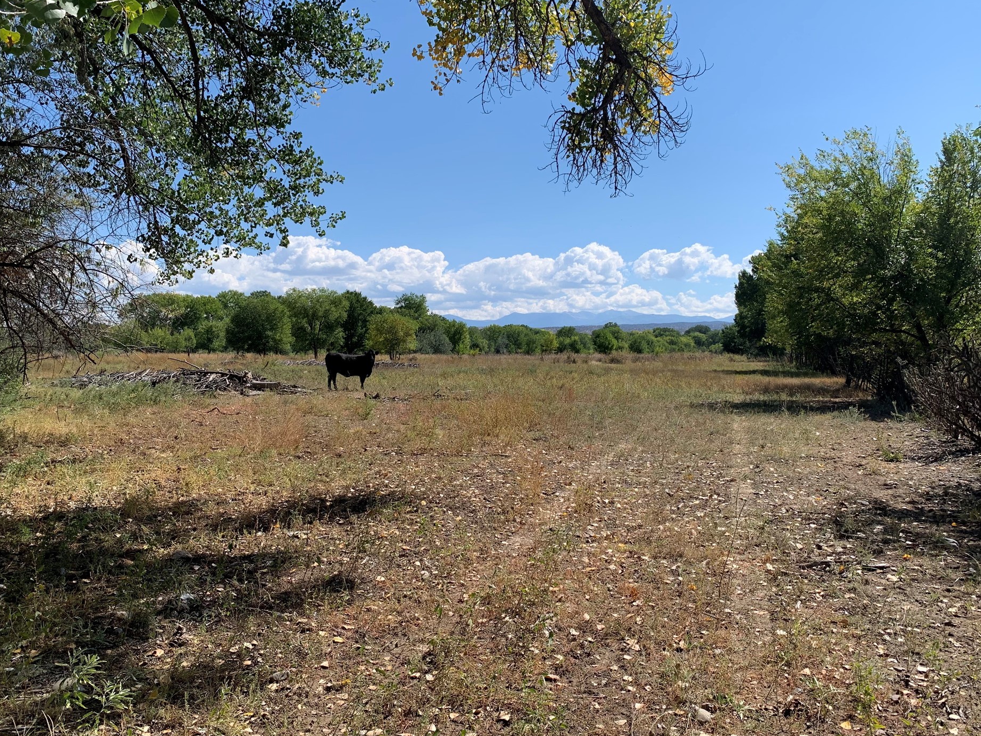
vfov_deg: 48.2
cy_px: 357
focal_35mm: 29
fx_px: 822
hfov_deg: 61.7
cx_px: 478
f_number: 1.8
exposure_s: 1/2421
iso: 25
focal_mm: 4.25
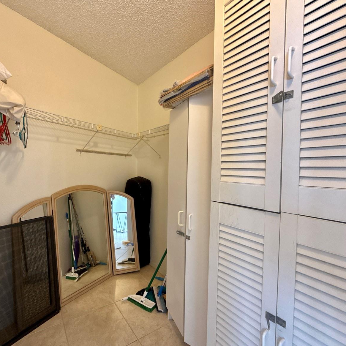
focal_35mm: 17
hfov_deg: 83.3
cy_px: 173
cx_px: 145
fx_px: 192
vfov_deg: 84.0
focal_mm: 2.22
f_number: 2.2
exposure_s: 1/60
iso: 250
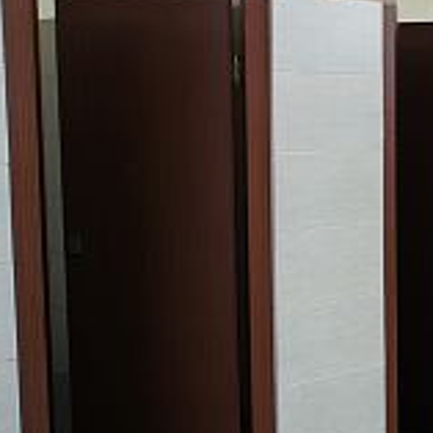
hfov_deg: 23.8
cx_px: 541
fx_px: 920
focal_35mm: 65
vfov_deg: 26.5
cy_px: 201
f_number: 4
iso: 200
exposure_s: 1/50
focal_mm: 16
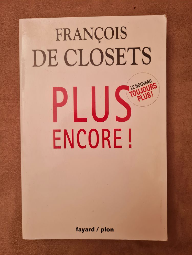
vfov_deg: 67.3
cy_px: 128
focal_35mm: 26
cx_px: 96
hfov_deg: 53.1
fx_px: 192
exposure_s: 1/100
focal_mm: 5.4
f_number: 1.8
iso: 200
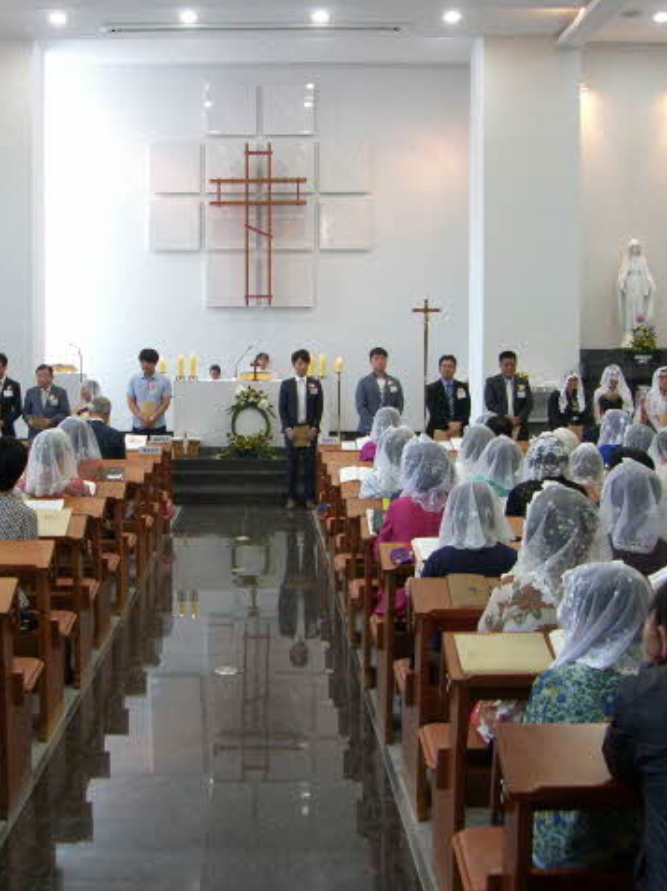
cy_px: 445
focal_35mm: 47
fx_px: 1209
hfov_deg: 30.6
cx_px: 230
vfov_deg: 40.5
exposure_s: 1/30
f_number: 2.2
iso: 64
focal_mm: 9
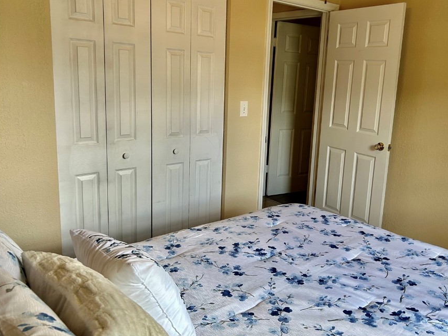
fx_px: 401
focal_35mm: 31
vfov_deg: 45.4
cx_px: 260
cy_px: 150
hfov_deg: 58.1
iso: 64
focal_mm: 5.7
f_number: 1.5
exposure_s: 1/120
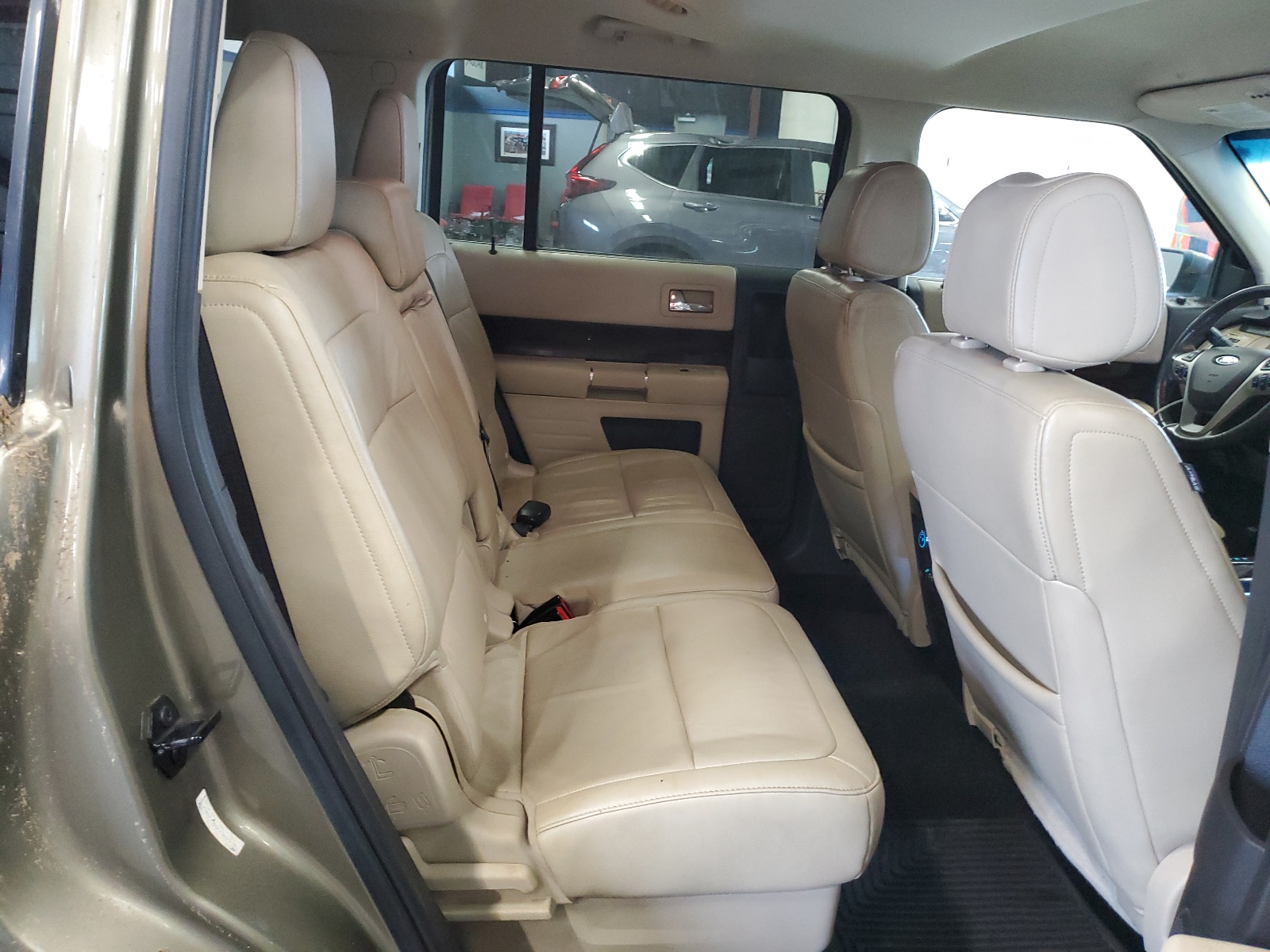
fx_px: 954
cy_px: 476
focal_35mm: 26
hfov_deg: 67.3
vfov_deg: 53.1
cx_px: 635
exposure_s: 1/30
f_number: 1.5
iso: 339
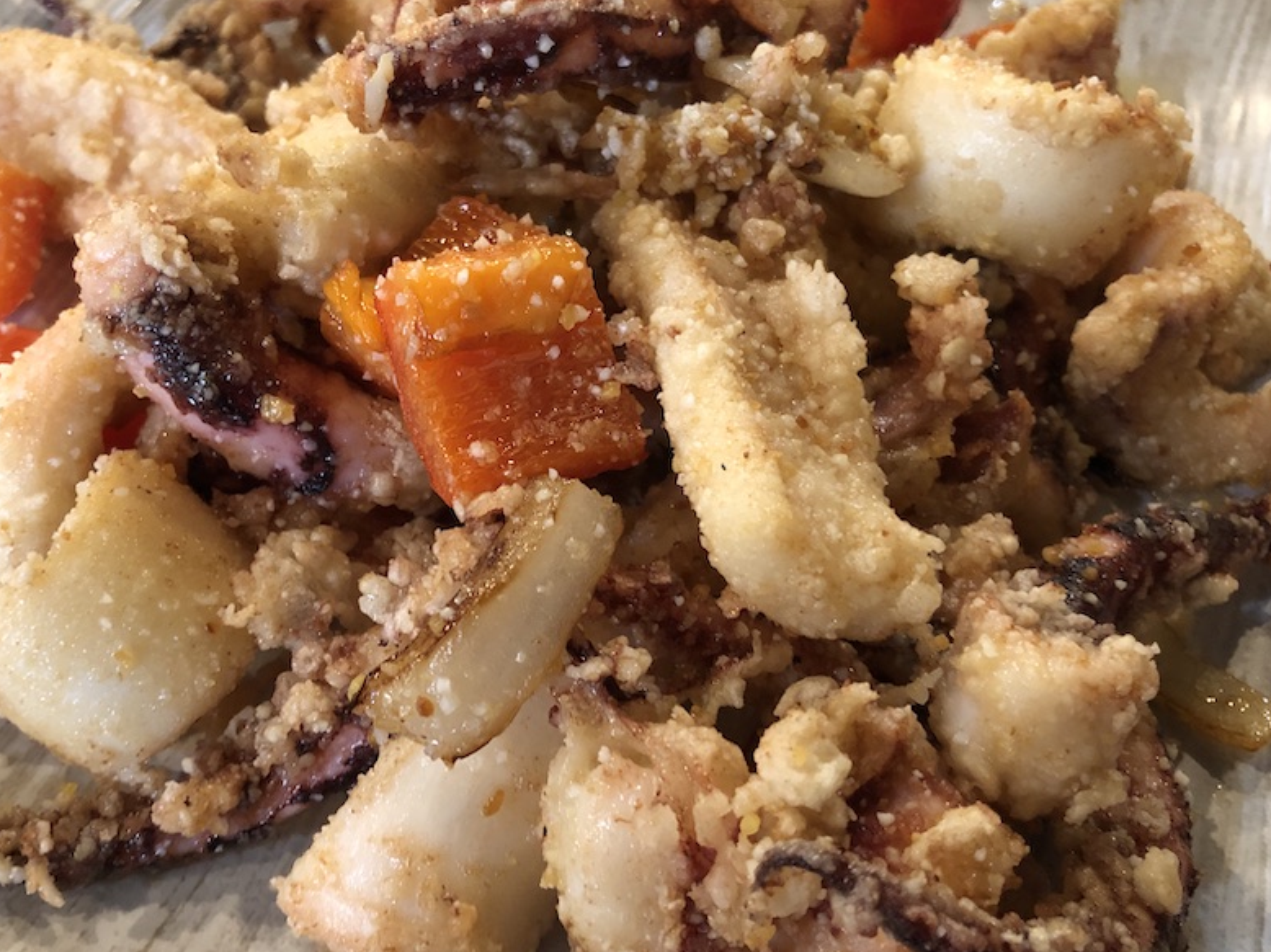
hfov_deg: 51.2
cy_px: 454
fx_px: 1321
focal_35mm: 36
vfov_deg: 39.6
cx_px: 551
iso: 100
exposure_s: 1/11
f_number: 1.8
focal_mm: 3.99
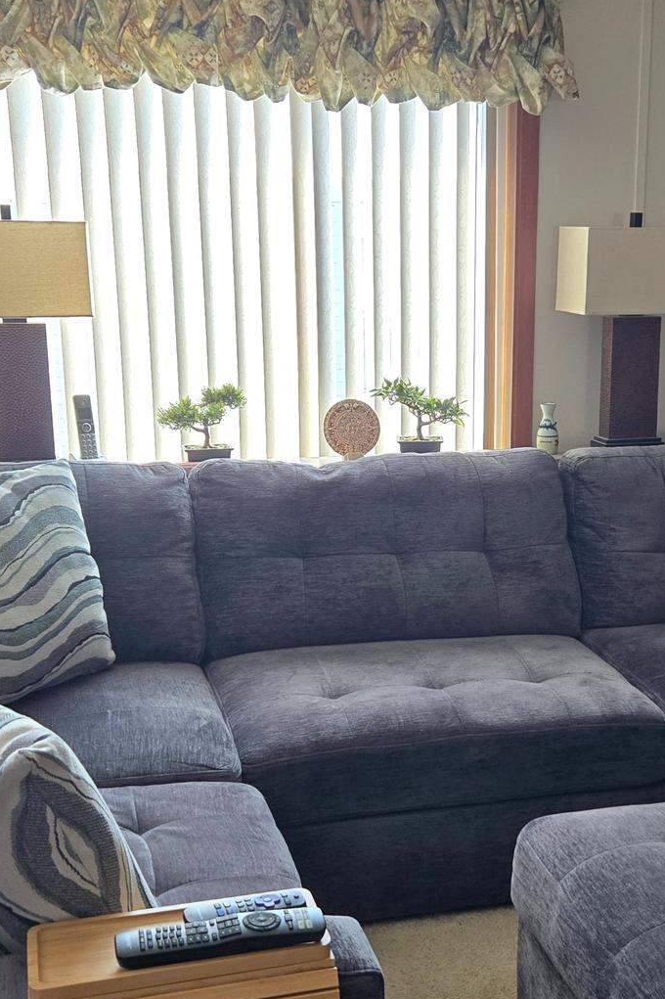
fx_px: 1331
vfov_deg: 41.0
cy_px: 590
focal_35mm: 48
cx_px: 451
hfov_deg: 27.9
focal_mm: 5.4
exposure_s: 1/180
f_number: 1.8
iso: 160
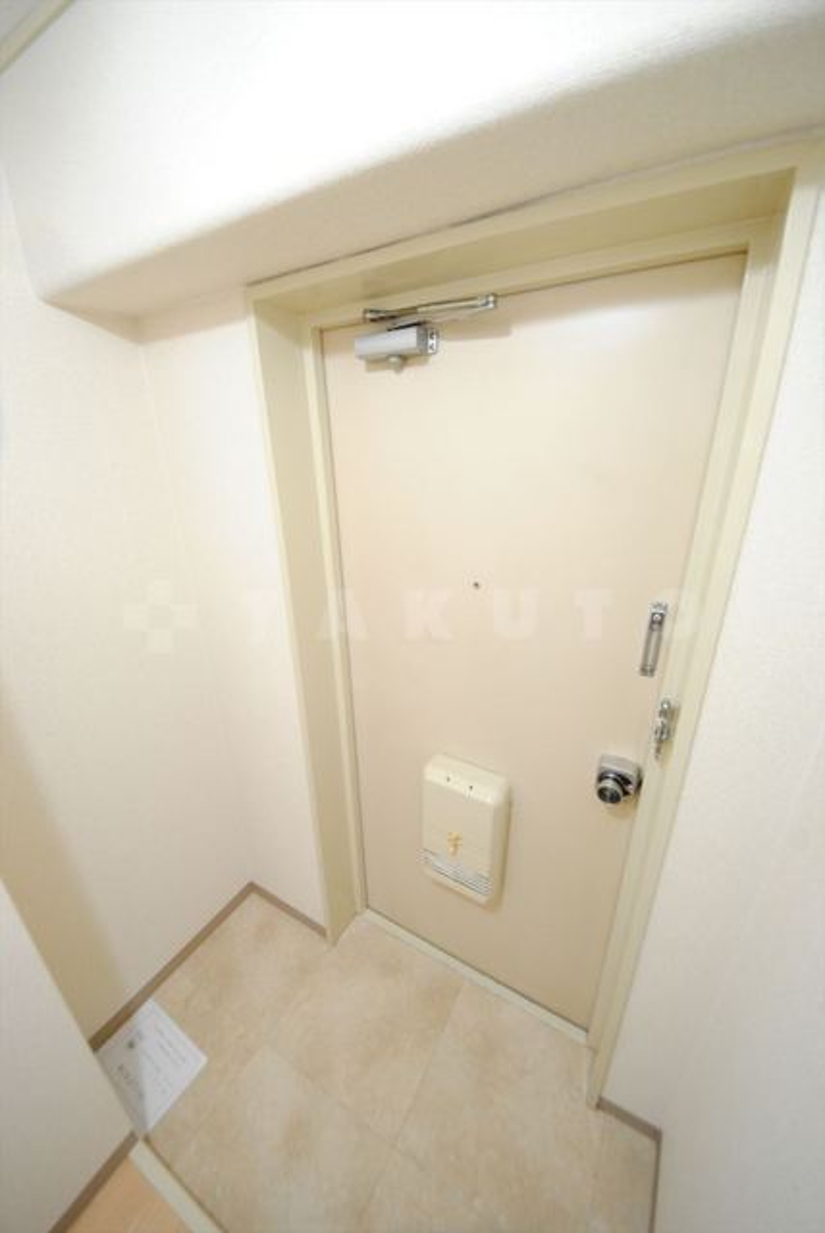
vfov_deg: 112.6
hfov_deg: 90.1
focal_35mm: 12
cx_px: 412
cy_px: 616
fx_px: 412
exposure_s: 1/13
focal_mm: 8
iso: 800
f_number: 4.5
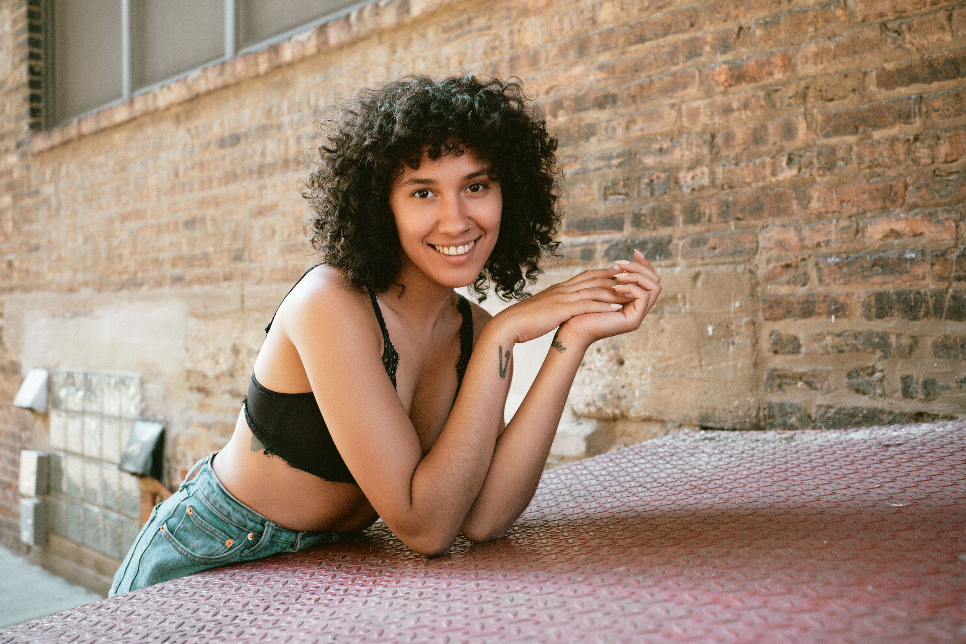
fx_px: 939
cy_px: 322
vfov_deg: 37.9
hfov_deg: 54.4
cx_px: 483
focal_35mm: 35
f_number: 2.8
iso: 160
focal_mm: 23
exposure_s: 1/125
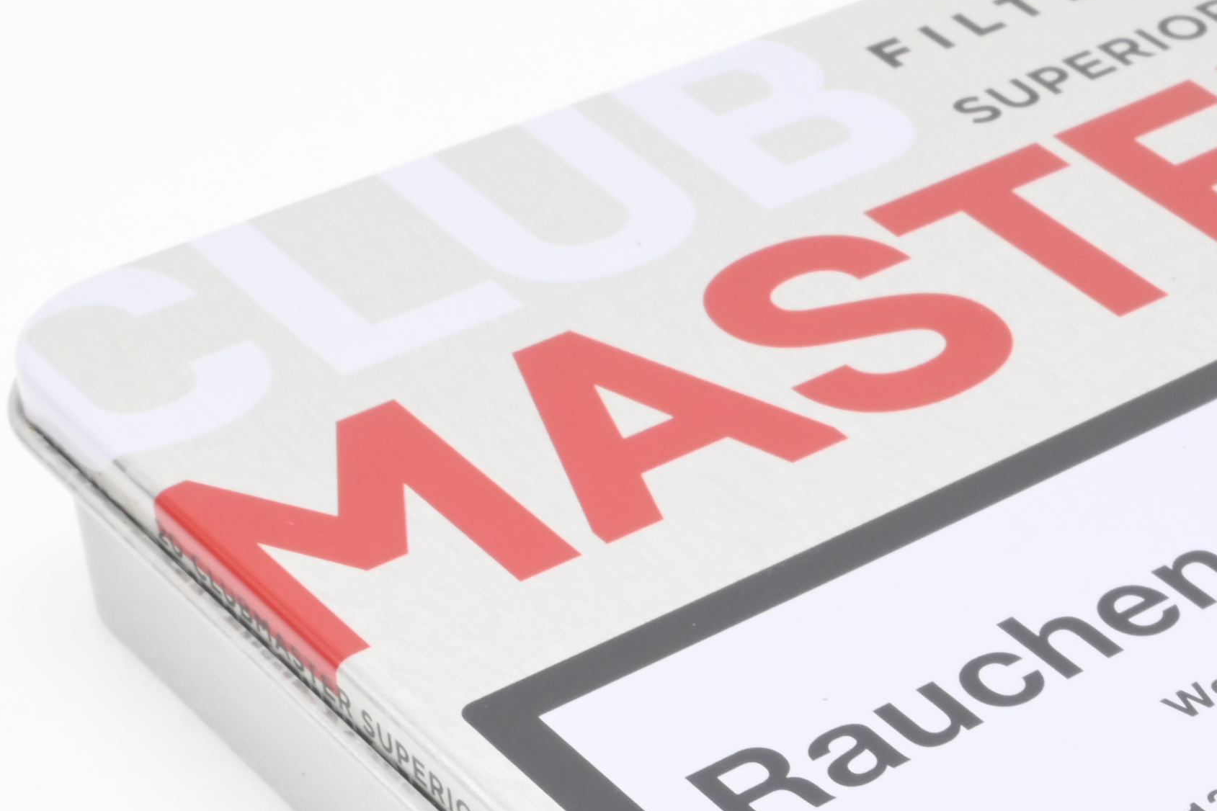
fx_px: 3071
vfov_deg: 14.8
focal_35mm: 91
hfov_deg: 21.6
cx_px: 1240
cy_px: 796
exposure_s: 1/15
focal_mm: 24.5
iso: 640
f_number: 22
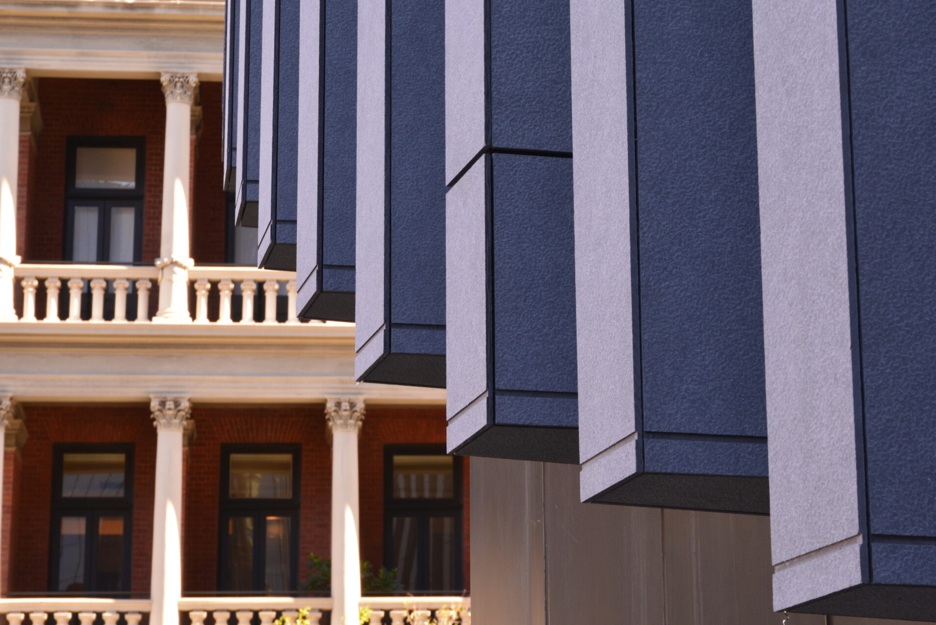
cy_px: 246
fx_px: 2626
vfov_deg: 13.5
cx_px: 602
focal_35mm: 101
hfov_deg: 20.2
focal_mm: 50
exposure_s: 1/40
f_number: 10
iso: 400
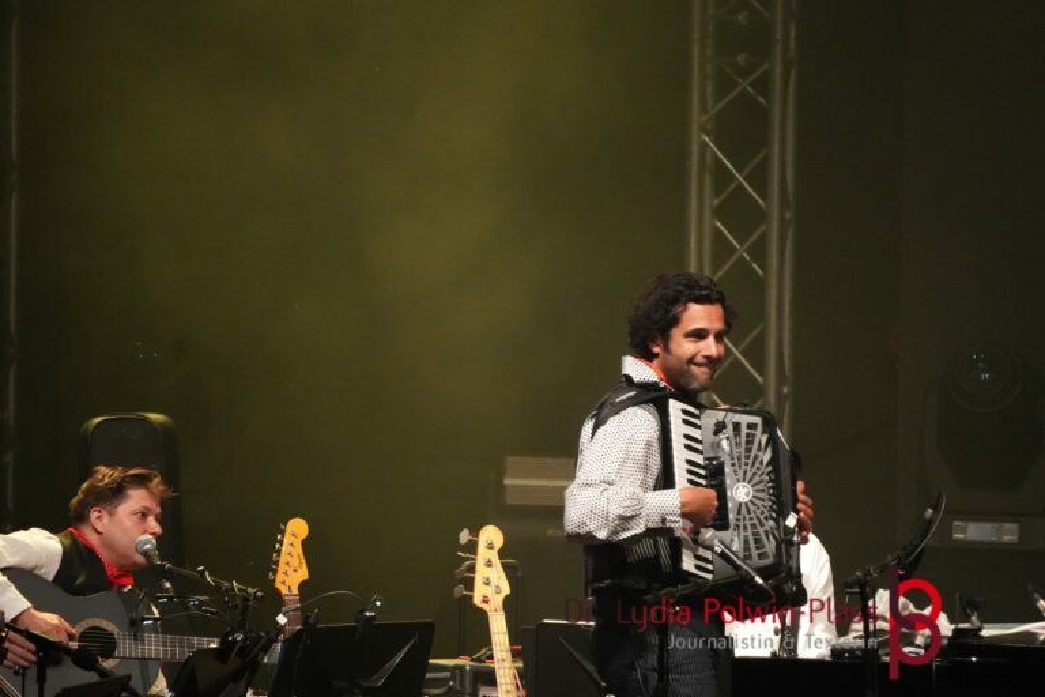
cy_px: 348
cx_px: 522
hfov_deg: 4.6
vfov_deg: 3.1
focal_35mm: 450
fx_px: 13061
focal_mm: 300
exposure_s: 1/160
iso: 6400
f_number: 6.3
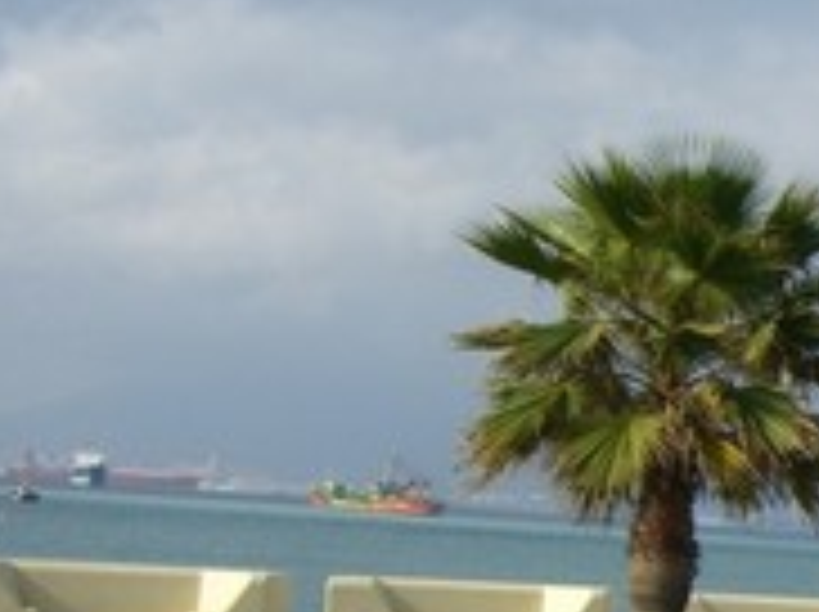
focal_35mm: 115
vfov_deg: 12.8
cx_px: 1184
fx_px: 2717
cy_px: 461
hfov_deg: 15.9
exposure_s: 1/640
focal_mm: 6.2
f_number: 4.3
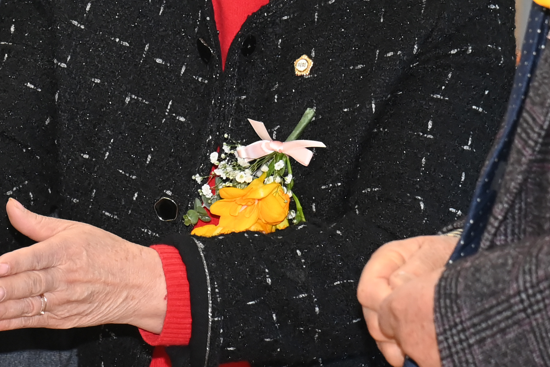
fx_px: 5118
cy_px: -28
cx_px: 120
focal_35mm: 335
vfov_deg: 4.1
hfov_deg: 6.1
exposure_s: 1/250
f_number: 6.3
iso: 2500
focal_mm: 110
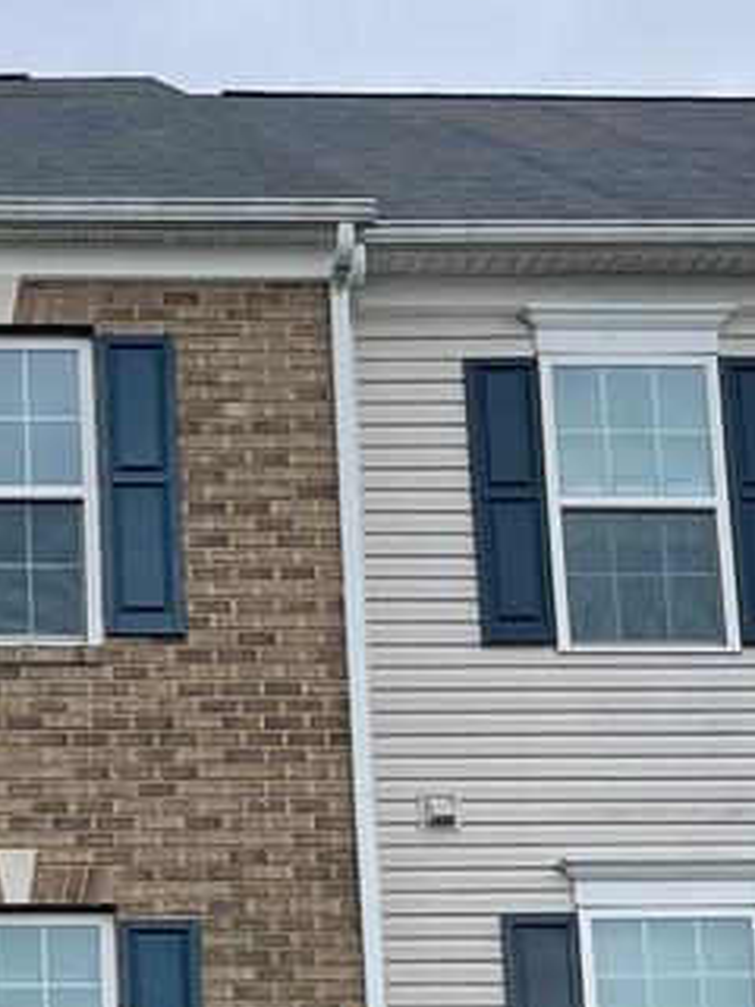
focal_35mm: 117
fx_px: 3402
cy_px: 1092
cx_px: -264
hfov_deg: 12.2
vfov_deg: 16.4
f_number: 1.6
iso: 32
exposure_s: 1/887
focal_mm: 5.1
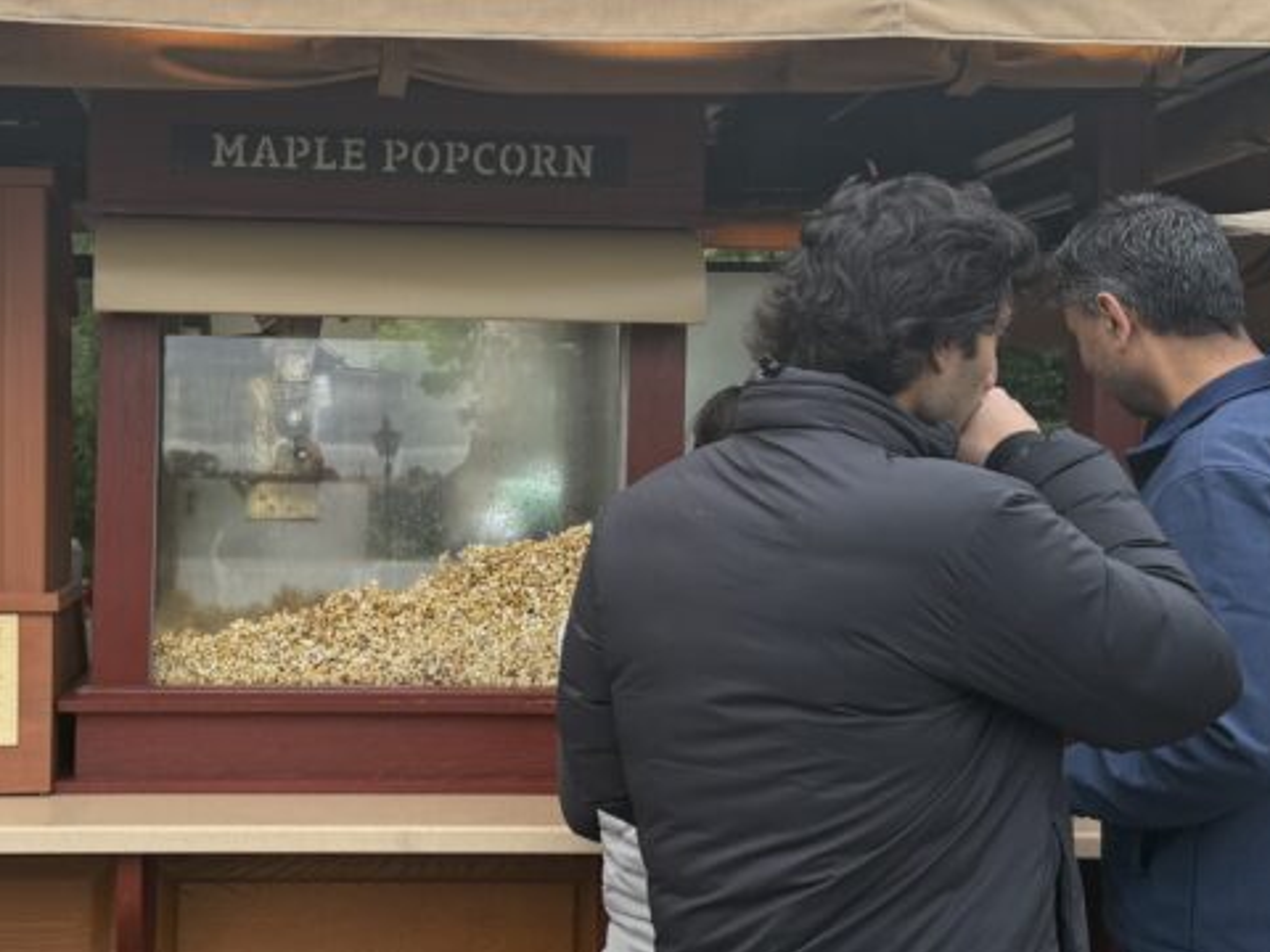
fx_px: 1834
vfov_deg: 29.1
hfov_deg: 37.6
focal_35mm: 50
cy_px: 439
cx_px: 389
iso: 100
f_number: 1.78
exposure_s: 1/1122
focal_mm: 6.76
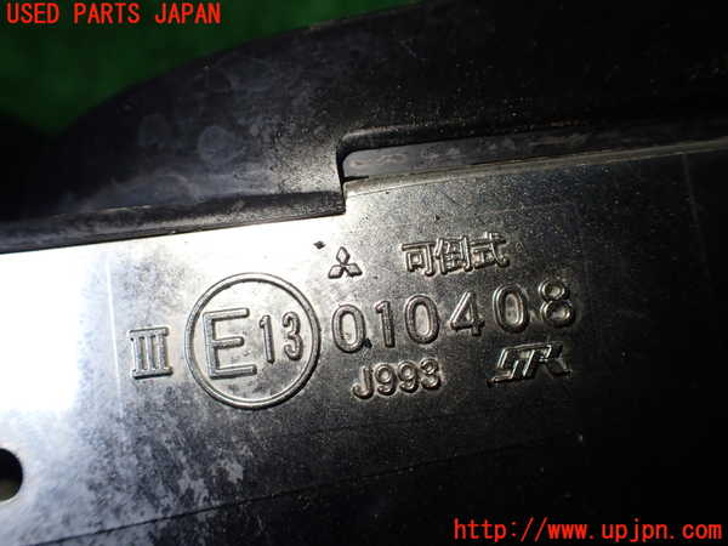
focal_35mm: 30
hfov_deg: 60.0
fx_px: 631
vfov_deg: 46.8
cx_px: 364
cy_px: 273
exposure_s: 1/125
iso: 200
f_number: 2.3
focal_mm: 5.4
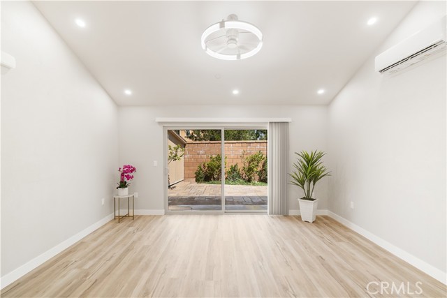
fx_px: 174
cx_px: 224
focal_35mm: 14
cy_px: 149
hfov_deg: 104.2
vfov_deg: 81.2
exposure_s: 1/15
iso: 500
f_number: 6.3
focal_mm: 14
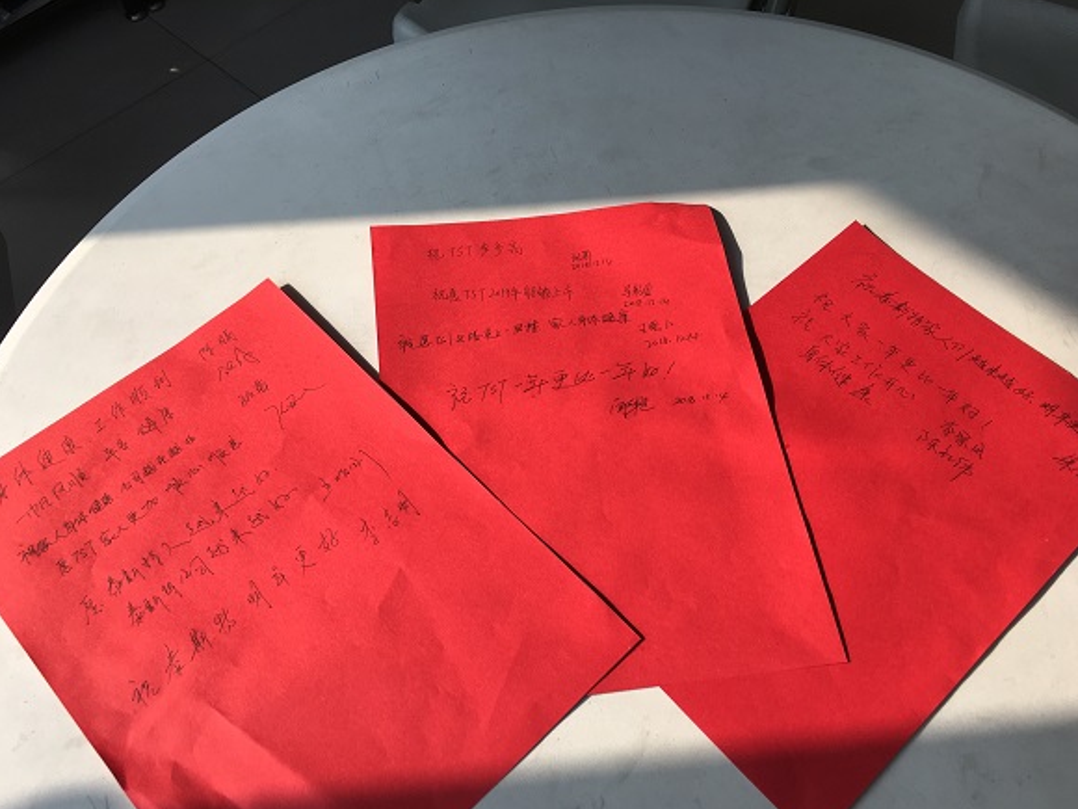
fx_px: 934
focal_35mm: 30
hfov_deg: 60.0
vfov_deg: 46.8
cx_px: 550
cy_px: 413
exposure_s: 1/407
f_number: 2.2
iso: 25
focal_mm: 4.15
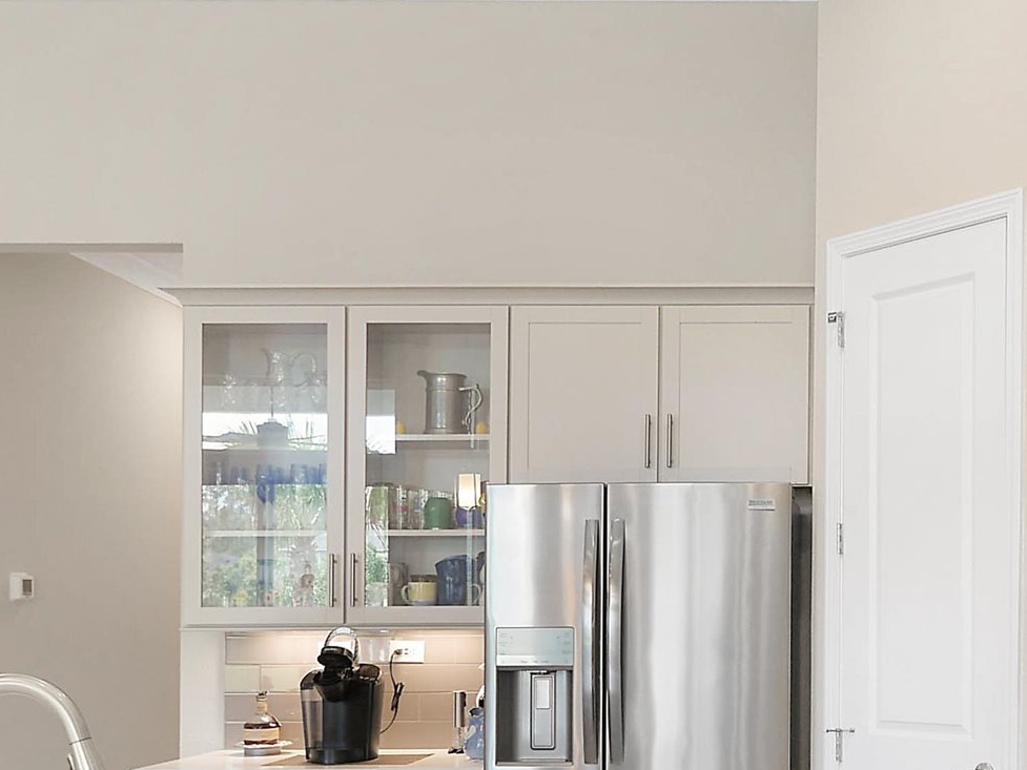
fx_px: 1306
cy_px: 605
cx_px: 839
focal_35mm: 44
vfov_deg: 32.1
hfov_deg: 40.9
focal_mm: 7
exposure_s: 1/400
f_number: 4
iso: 400
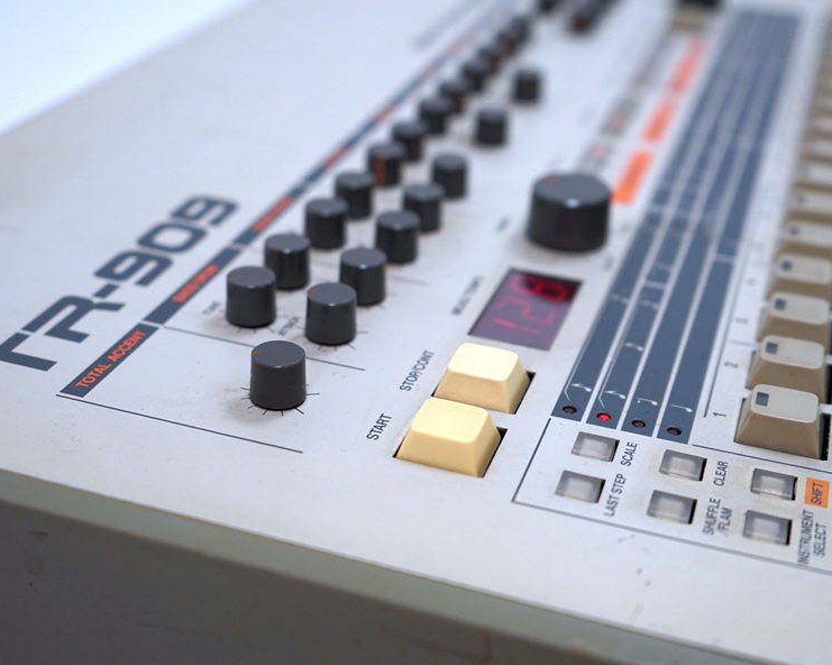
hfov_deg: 38.8
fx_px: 1181
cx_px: 438
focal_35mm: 48
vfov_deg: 31.4
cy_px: 353
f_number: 4
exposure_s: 1/60
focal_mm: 37
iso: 320
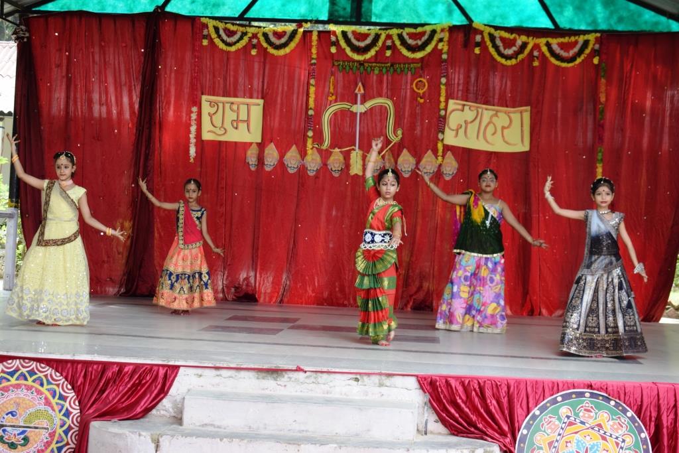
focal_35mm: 68
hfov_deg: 29.9
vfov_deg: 20.2
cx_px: 340
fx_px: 1273
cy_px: 226
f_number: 5.6
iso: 400
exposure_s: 1/125
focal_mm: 45
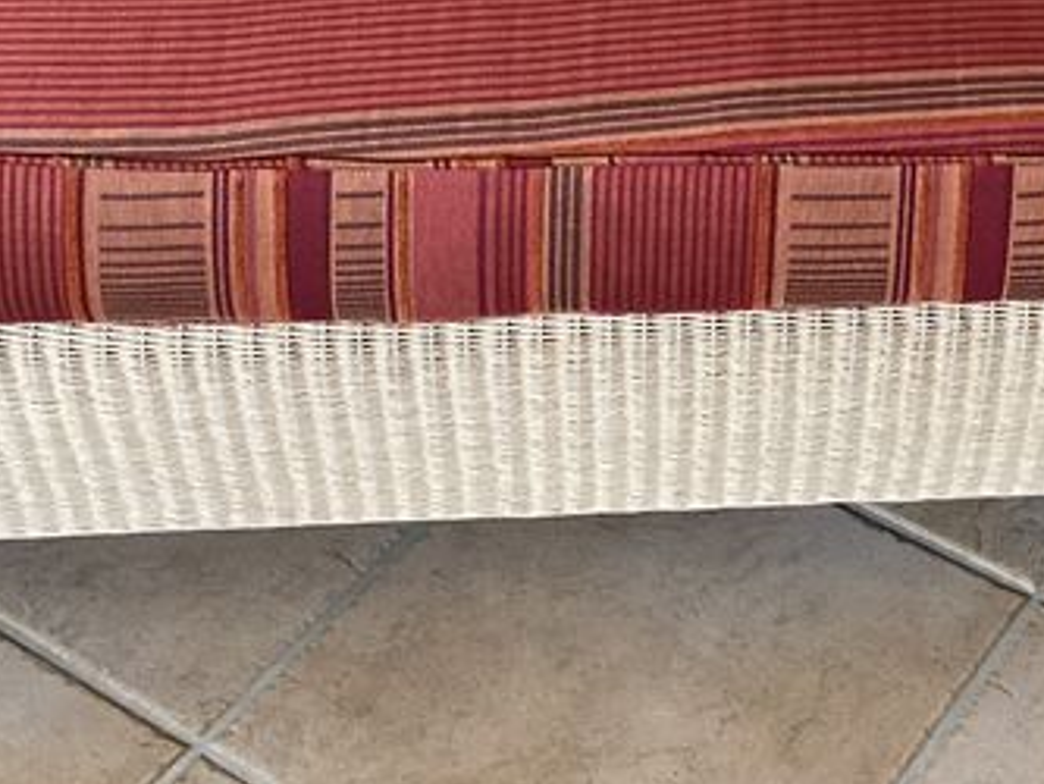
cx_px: 941
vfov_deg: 16.4
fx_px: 2534
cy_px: -289
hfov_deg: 22.7
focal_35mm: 84
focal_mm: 3.99
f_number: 1.8
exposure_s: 1/36
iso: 400
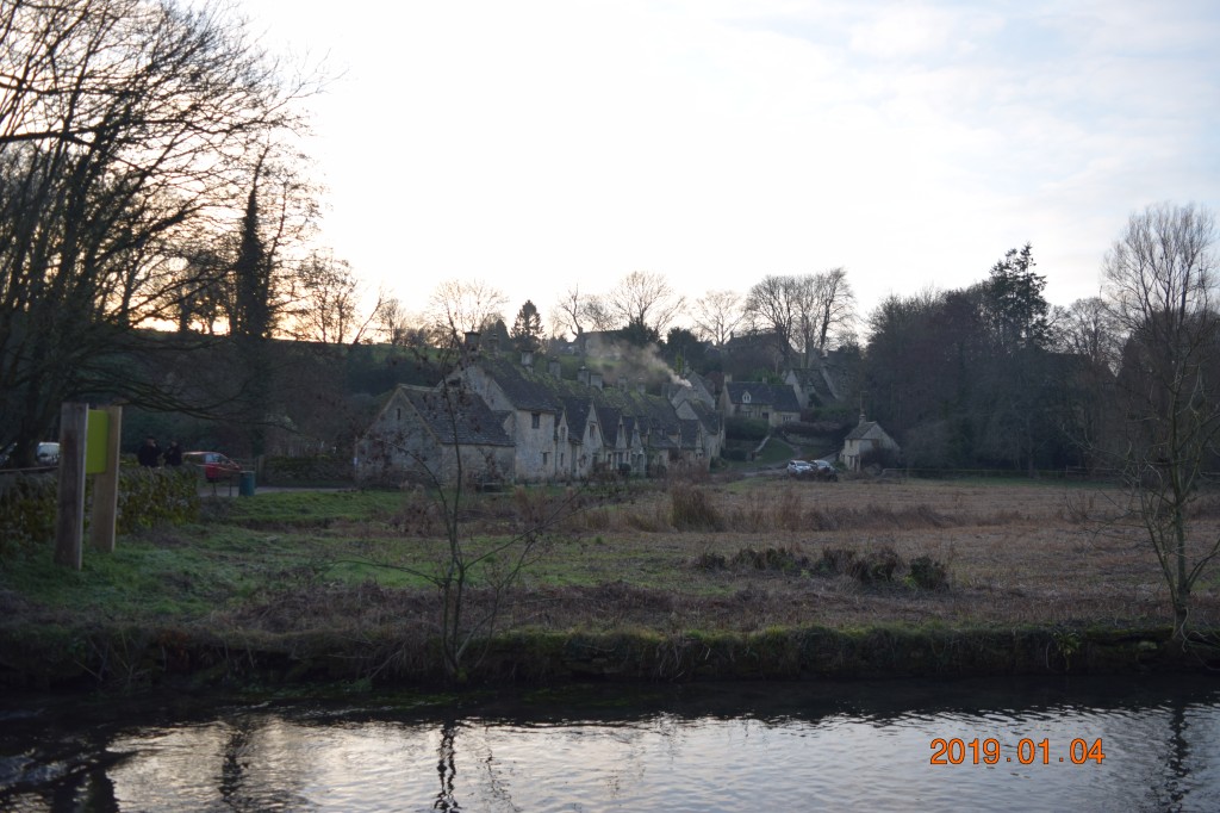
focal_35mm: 30
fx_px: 1016
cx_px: 610
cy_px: 406
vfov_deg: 43.6
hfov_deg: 61.9
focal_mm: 20
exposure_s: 1/250
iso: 200
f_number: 3.8
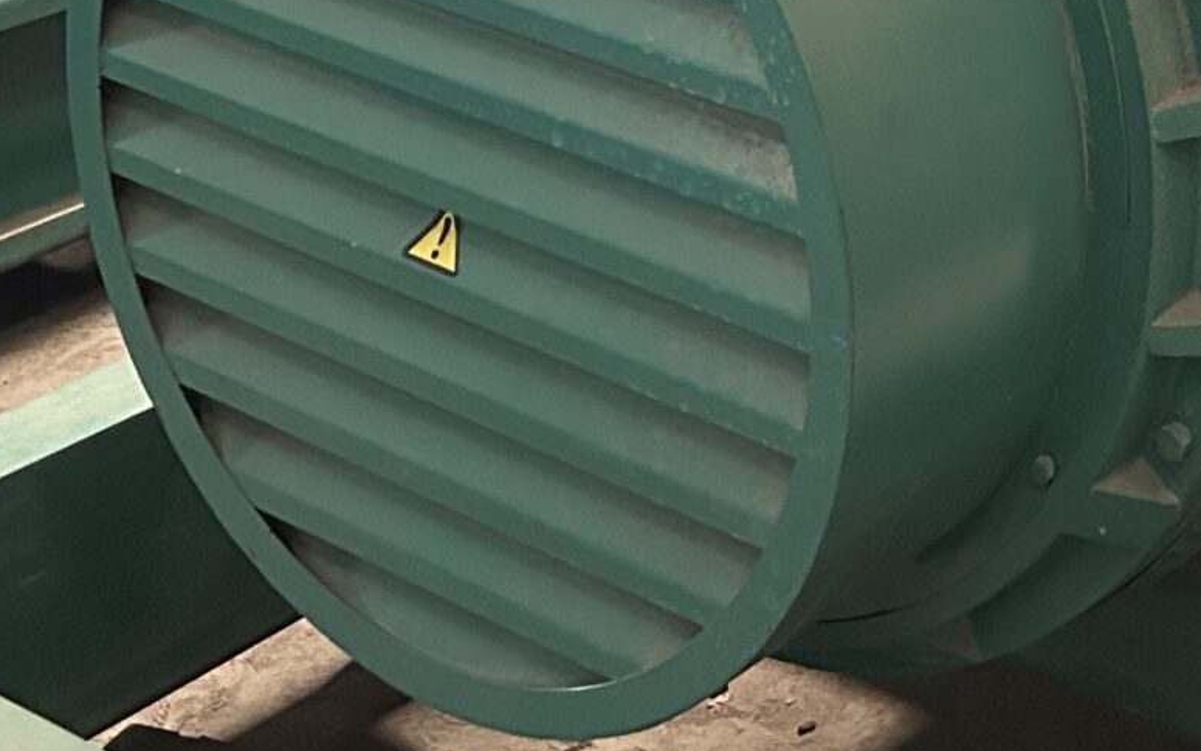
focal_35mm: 91
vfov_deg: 13.2
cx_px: 1323
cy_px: -542
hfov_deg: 21.6
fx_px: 2980
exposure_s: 1/40
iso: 640
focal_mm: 5.7
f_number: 1.5
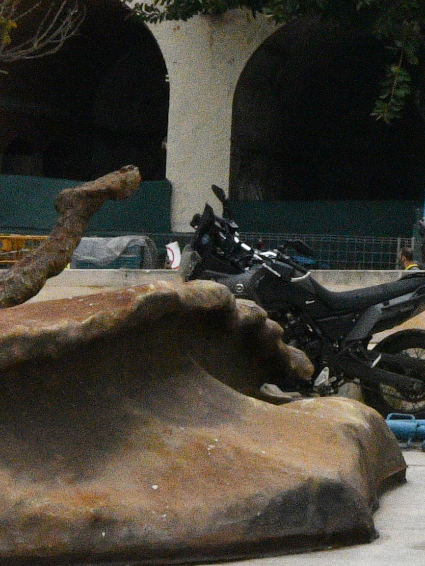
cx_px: 820
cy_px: 136
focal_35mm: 110
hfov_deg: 12.1
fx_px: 1801
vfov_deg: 17.8
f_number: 22
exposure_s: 1/500
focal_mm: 16
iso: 1600
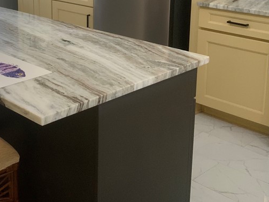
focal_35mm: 59
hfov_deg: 31.3
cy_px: 13
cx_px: 32
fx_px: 458
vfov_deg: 24.0
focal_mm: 3
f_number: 1.8
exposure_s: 1/60
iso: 64
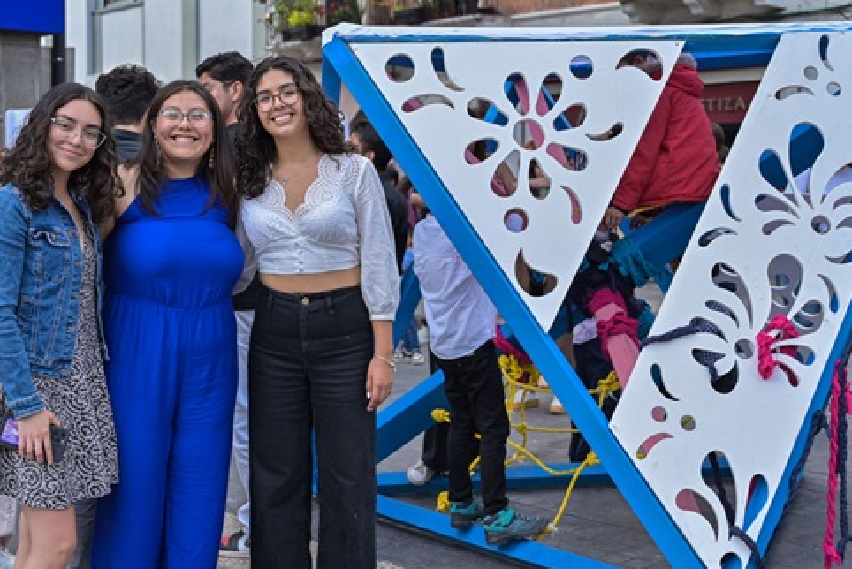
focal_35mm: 51
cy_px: 258
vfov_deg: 26.5
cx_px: 417
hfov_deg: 38.9
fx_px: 1208
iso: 320
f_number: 4
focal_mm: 41
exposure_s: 1/800
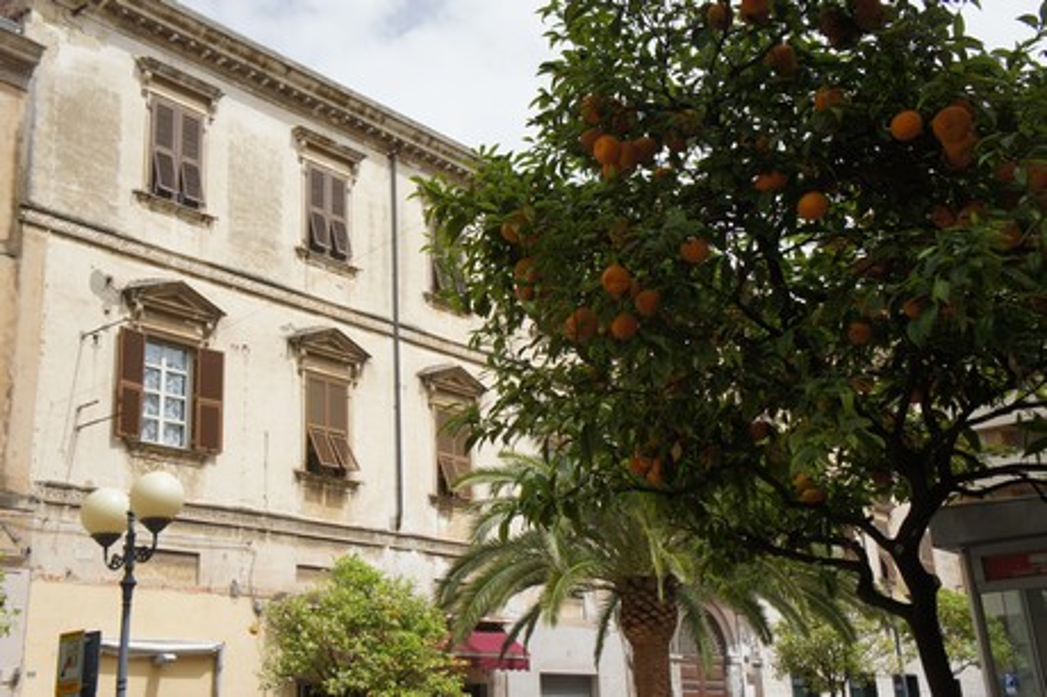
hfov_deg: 45.0
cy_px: 348
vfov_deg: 30.8
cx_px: 524
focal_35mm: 44
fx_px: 1264
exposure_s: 1/500
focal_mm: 29
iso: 200
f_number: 8
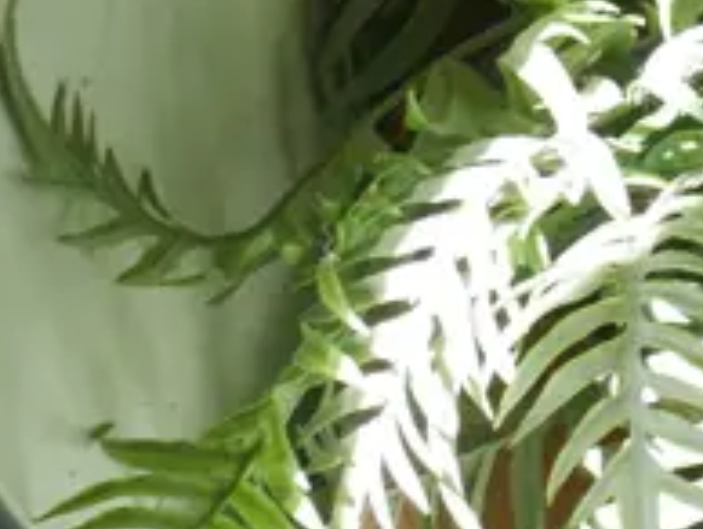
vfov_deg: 5.9
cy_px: 542
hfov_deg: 7.3
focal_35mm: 253
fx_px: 5144
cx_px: 1689
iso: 200
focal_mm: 24
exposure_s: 1/80
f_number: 5.2
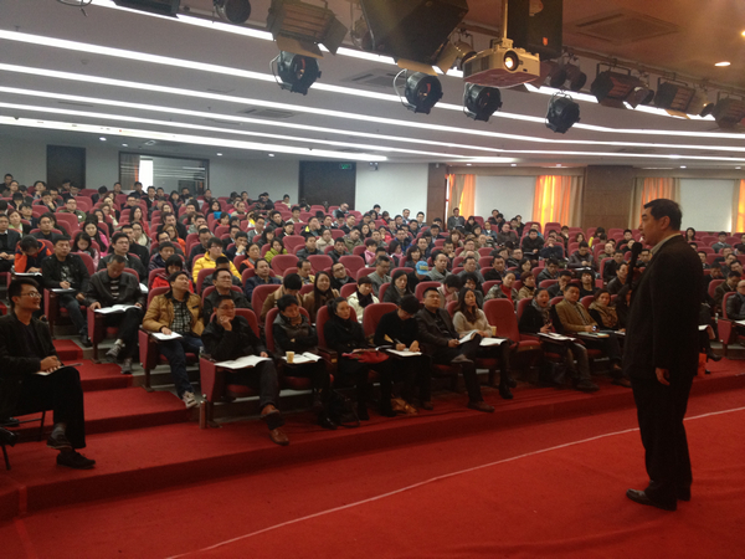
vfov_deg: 40.7
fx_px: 753
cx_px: 372
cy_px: 280
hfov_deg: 52.6
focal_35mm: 35
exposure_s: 1/20
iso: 160
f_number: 2.4
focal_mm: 4.28
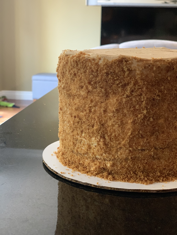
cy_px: 118
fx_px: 355
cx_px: 88
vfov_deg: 36.8
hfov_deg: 28.0
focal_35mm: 52
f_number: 2.4
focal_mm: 6
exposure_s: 1/32
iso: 500
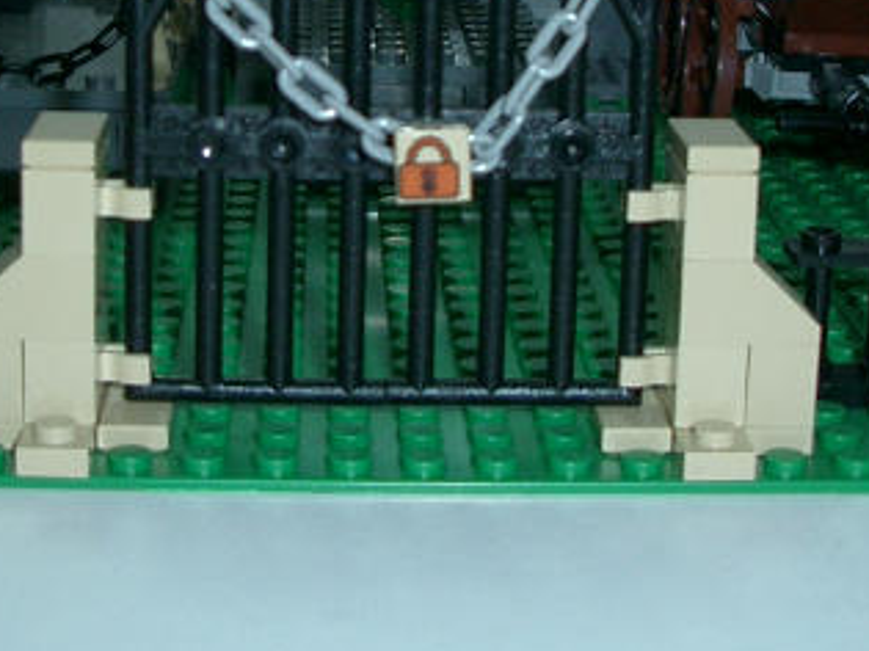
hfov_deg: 22.0
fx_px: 2233
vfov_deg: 16.3
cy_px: 36
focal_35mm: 89
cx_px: 378
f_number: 2.6
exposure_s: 1/40
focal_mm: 5.8
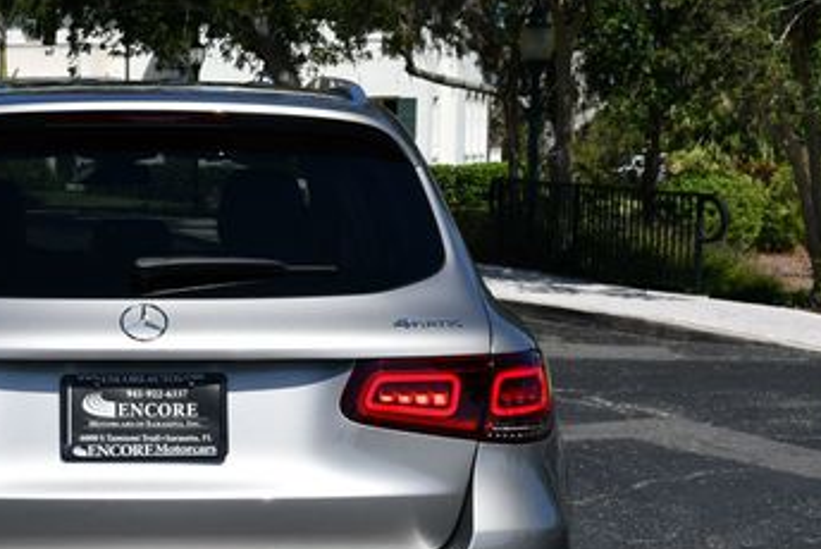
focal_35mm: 93
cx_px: 84
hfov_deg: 21.4
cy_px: 444
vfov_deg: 14.6
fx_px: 2123
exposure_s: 1/400
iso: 100
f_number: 10
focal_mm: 25
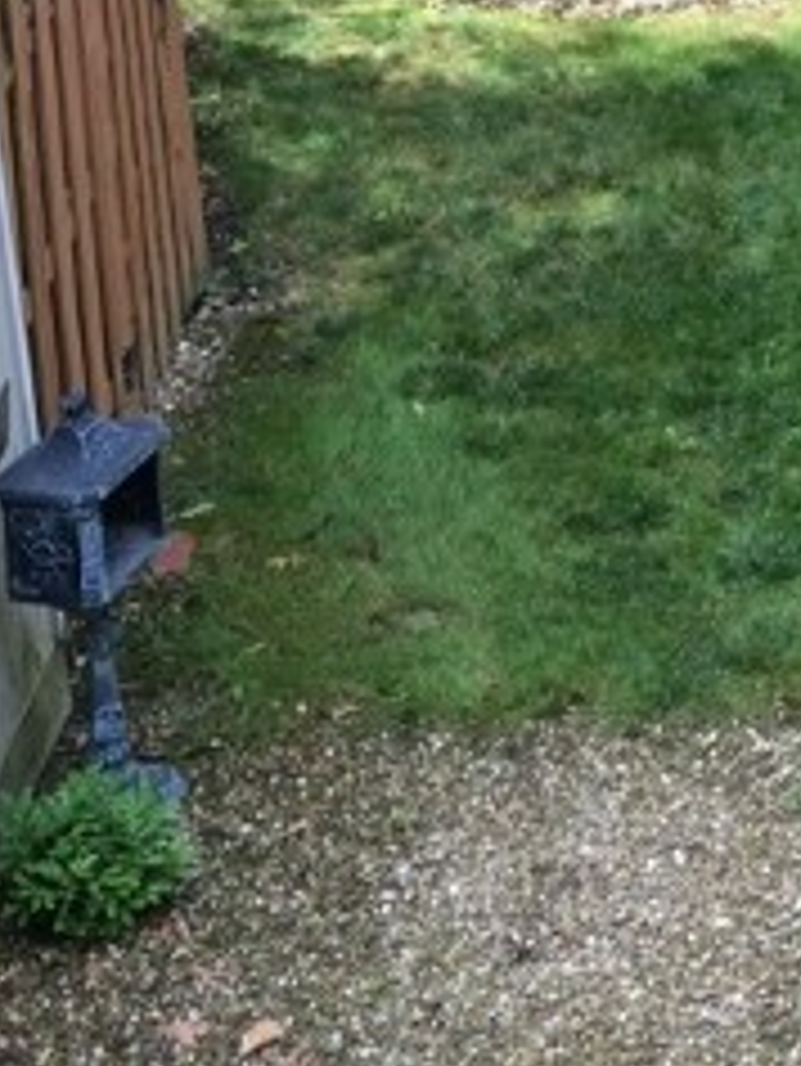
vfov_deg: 19.9
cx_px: 918
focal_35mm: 94
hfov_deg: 15.3
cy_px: -126
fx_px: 2898
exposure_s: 1/164
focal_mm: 4.15
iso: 32
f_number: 2.2
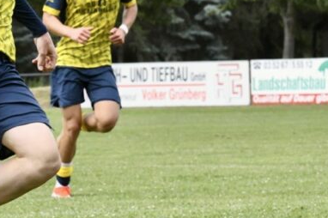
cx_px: 211
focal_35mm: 523
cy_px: 76
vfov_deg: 2.6
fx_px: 4761
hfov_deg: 3.9
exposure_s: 1/1600
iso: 5000
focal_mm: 195
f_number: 14
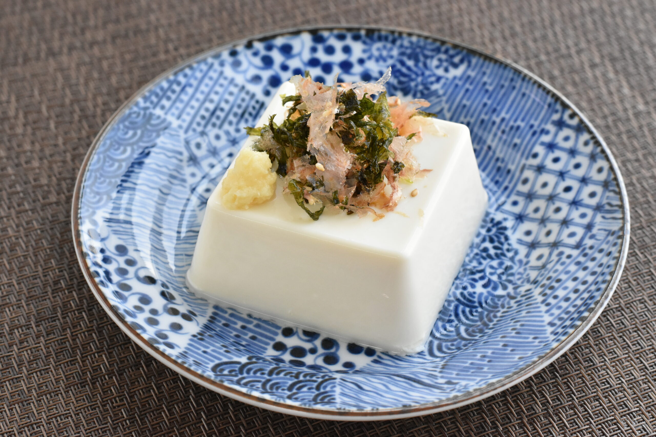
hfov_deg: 27.0
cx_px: 328
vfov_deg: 18.2
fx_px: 1367
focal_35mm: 75
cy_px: 218
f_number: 7.1
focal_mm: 50
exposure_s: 1/320
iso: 2500
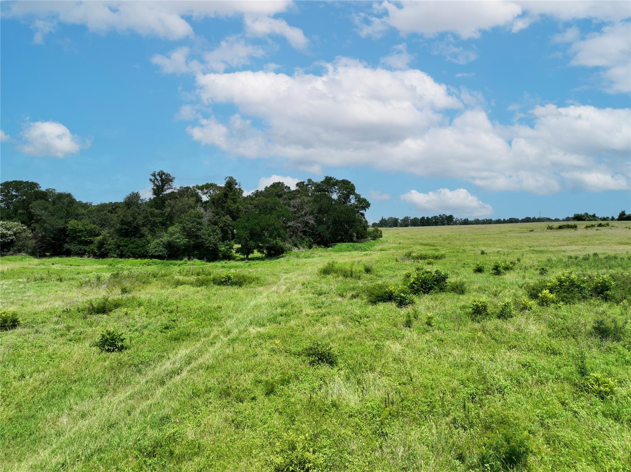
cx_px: 316
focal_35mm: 24
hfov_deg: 71.6
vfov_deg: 56.8
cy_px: 236
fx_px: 437
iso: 100
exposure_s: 1/2500
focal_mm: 12.29
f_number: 2.8
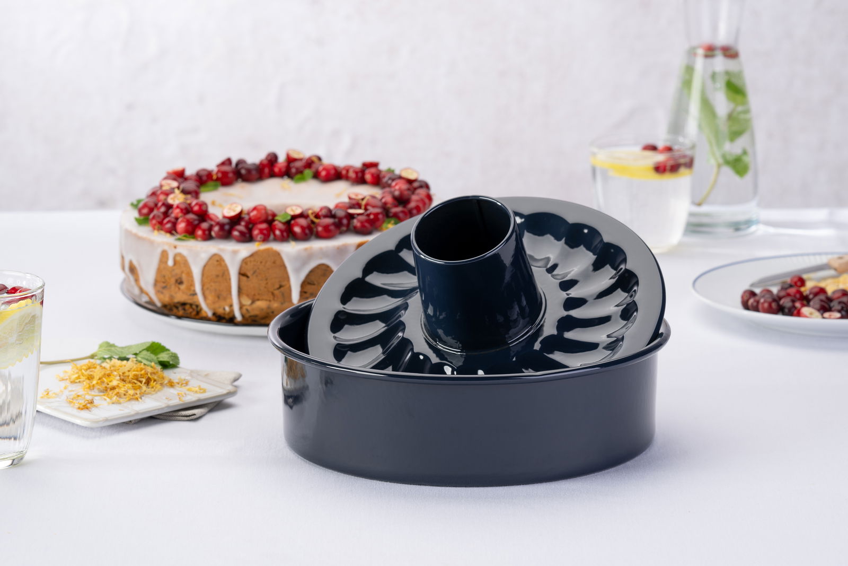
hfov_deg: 12.5
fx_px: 3887
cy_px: 283
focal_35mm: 165
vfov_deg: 8.3
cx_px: 424
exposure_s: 1/100
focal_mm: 165
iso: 40
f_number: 11
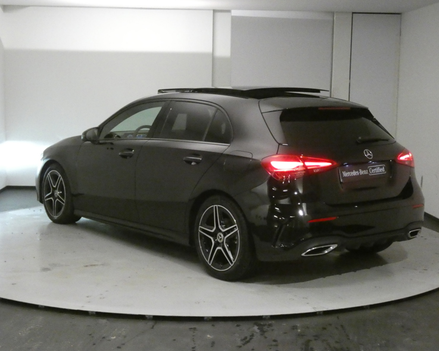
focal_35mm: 53
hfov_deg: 35.4
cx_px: 204
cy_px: 175
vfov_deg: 28.6
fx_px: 688
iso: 2500
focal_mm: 9
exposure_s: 1/125
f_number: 3.9
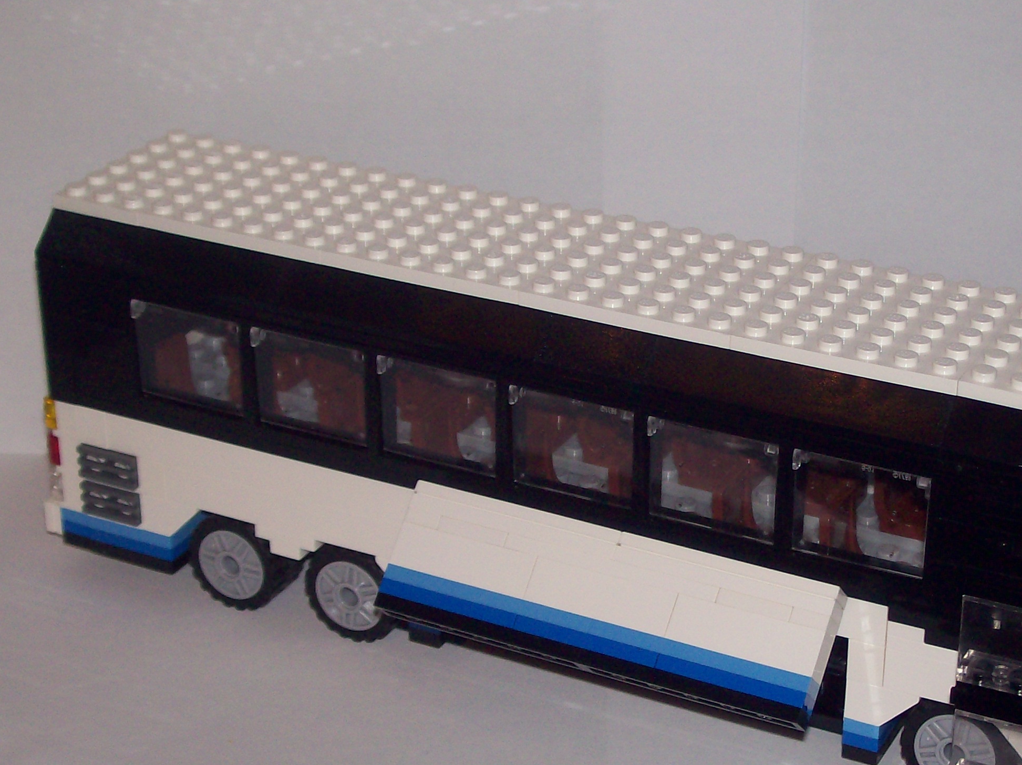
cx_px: 610
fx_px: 2420
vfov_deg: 18.0
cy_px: 421
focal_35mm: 82
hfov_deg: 23.8
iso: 80
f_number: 3.4
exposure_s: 1/83.6
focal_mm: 9.4
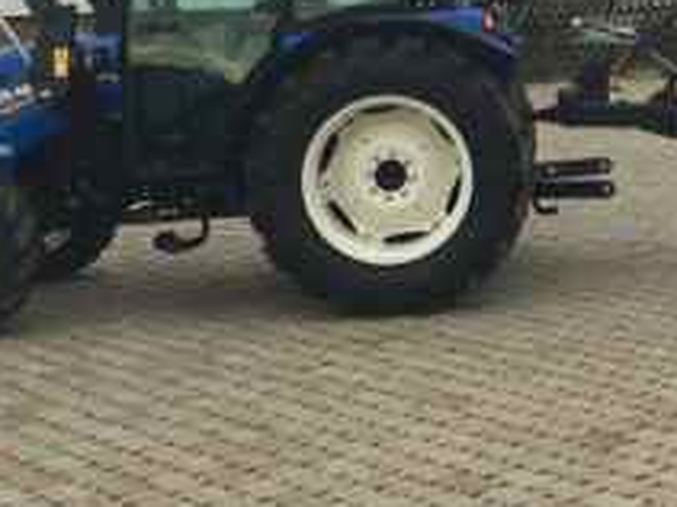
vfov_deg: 16.4
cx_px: 687
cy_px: -19
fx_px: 1720
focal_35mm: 88
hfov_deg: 21.4
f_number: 2.2
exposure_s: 1/641
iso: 32
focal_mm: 4.15
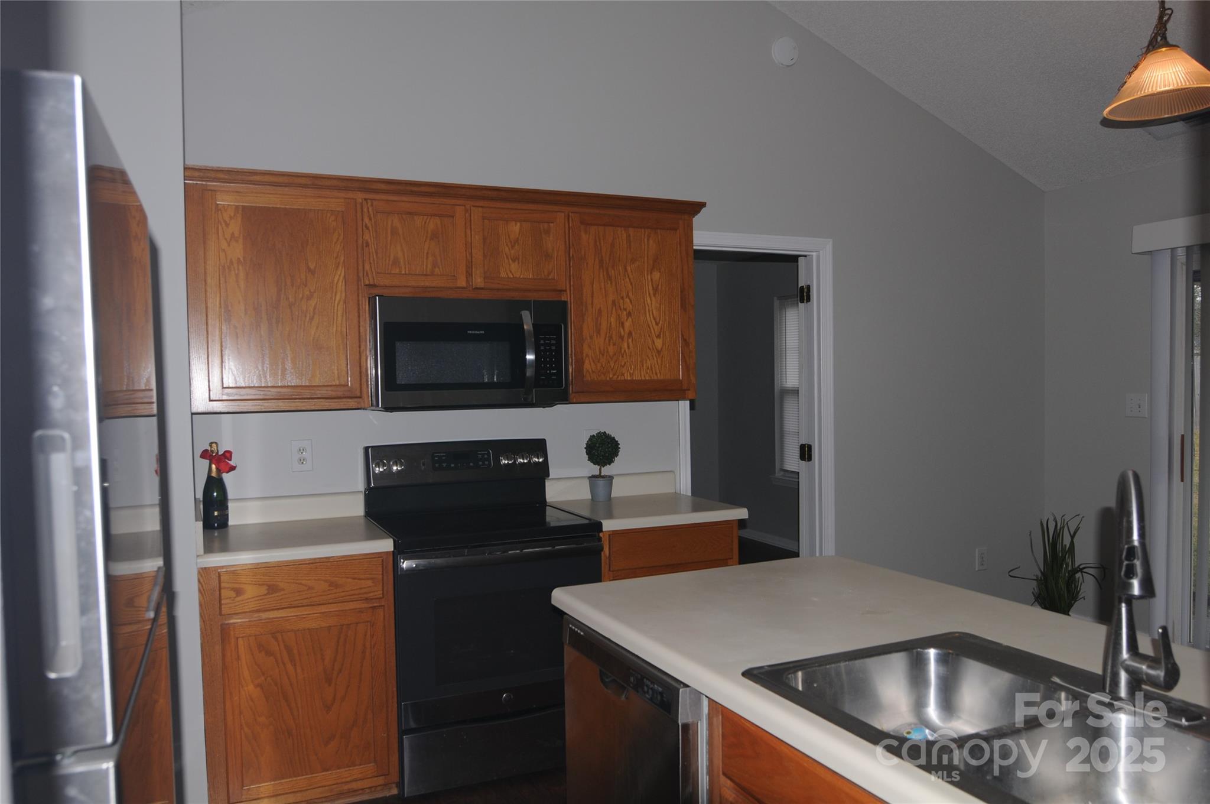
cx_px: 605
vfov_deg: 50.3
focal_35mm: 26
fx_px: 856
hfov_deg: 70.5
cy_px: 402
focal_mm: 17
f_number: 5
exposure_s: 1/250
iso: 200
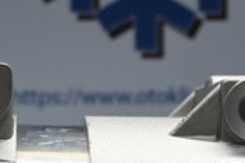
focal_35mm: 169
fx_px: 1152
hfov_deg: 12.1
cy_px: 273
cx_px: 167
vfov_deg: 7.9
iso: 720
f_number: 4.2
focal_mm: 25
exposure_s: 1/125
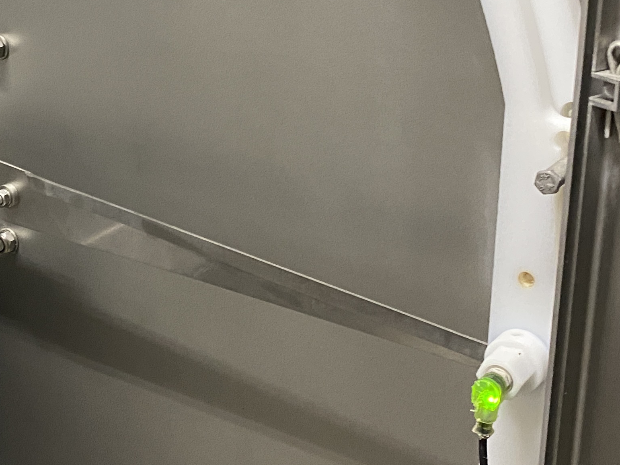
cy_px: 113
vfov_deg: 21.4
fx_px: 1218
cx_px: 91
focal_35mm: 68
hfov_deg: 27.8
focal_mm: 4.25
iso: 500
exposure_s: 1/25
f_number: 1.8
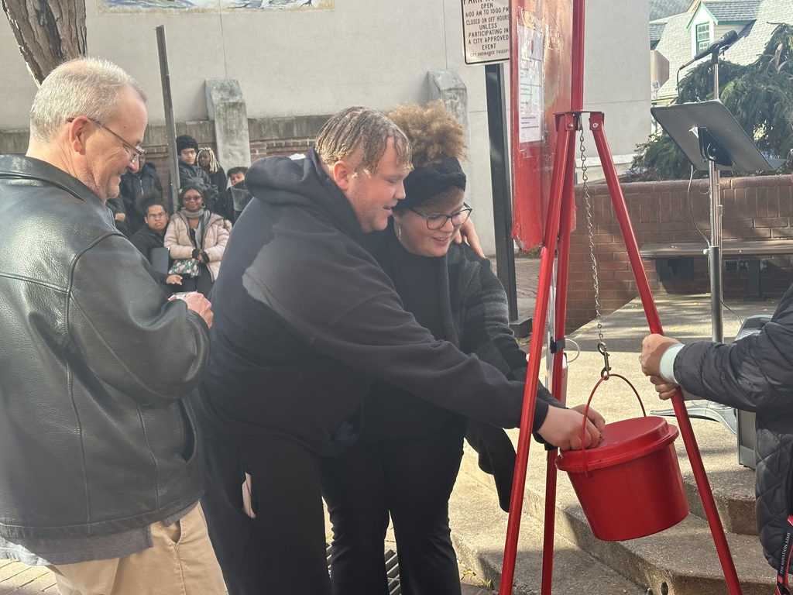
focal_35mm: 48
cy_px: 298
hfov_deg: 39.7
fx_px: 1100
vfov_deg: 30.3
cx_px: 396
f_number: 1.78
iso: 64
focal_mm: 6.86
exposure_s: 1/419
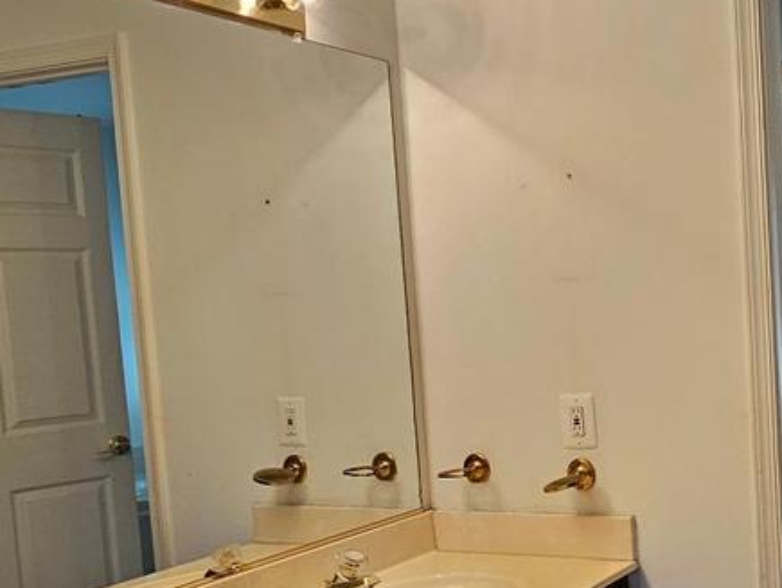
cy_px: 383
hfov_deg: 38.3
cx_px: 805
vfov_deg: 33.4
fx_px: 972
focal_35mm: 43
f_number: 2.2
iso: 160
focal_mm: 2.2
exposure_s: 1/60
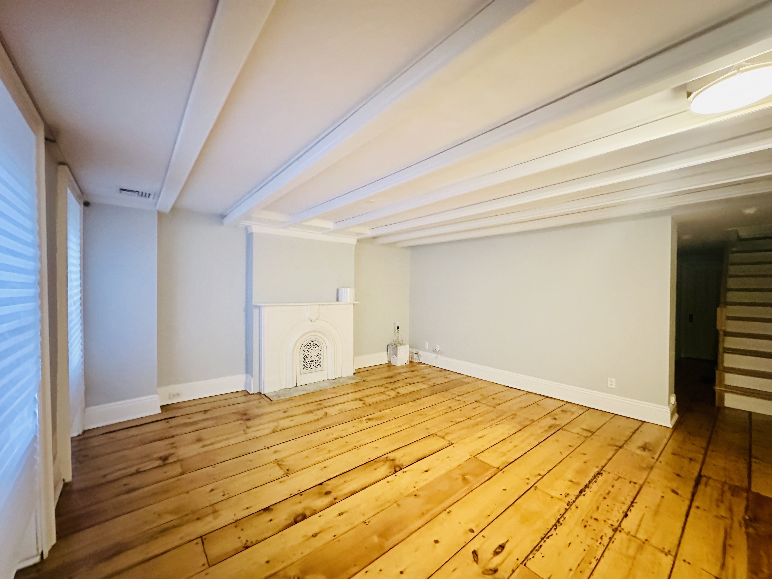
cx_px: 386
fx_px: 312
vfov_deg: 85.7
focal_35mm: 14
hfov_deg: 102.1
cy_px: 290
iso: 1000
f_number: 2.2
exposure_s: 1/40
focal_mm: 2.22
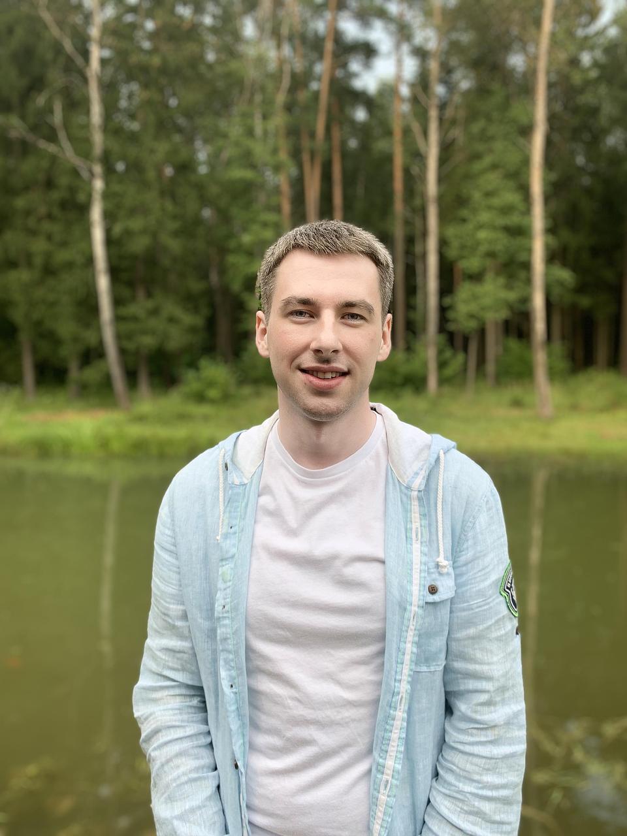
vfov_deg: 67.3
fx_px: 628
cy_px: 418
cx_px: 314
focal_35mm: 26
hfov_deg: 53.1
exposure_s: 1/171
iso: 25
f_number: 1.8
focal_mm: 4.25
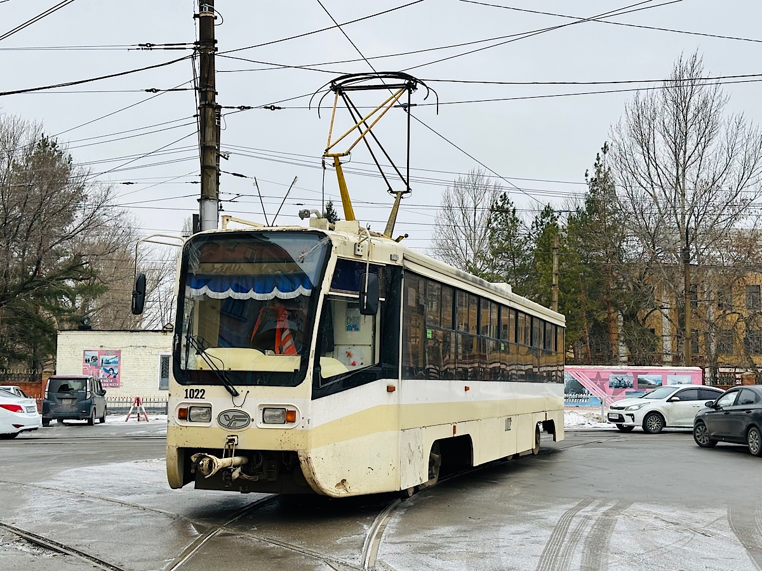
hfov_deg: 39.7
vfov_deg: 30.3
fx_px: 1057
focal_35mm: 48
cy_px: 286
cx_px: 381
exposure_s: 1/604
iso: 64
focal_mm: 6.86
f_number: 1.78
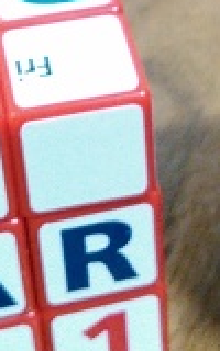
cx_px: 224
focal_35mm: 127
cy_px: -33
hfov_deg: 10.2
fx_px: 1218
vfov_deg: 16.0
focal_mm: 4
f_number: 2.4
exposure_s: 1/16.7
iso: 1000
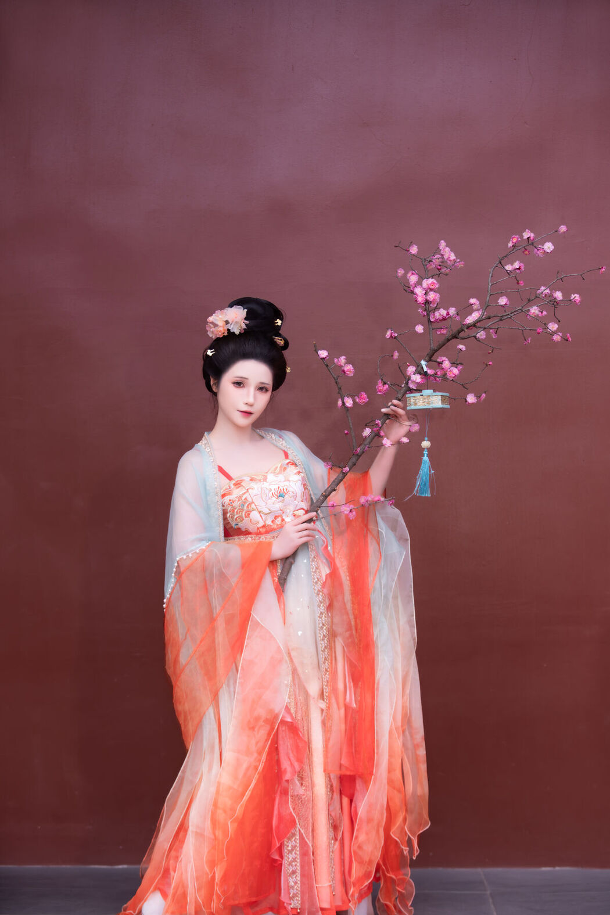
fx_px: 2160
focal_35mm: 85
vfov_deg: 23.9
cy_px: 458
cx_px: 305
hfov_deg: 16.1
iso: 800
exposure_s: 1/2000
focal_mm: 85
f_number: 2.8
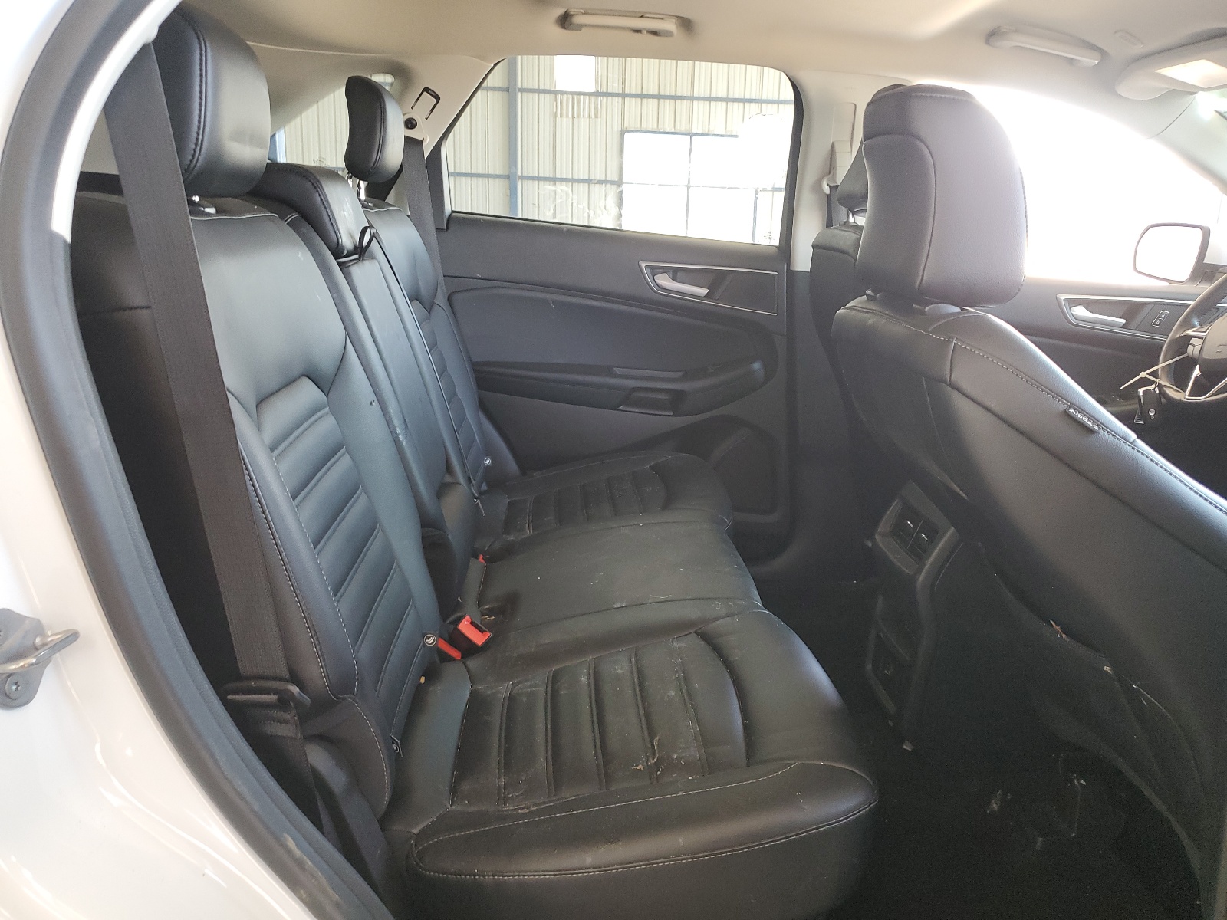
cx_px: 614
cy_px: 460
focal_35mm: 26
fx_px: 922
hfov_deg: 67.3
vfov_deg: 53.1
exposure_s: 1/60.2
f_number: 1.5
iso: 101
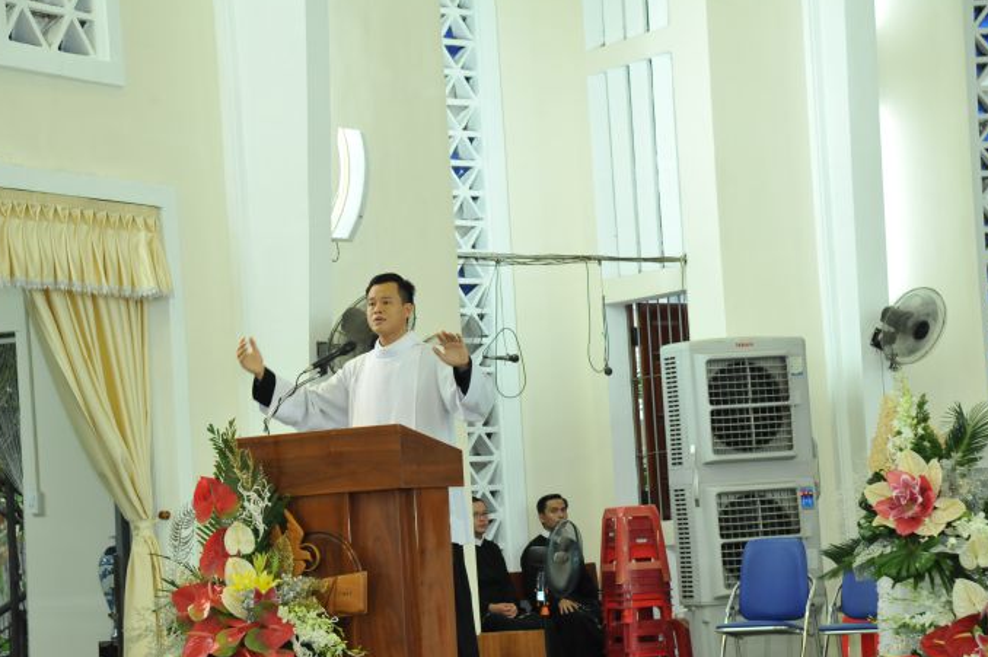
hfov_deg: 15.4
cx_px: 503
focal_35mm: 133
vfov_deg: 10.3
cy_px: 347
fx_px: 3647
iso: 2000
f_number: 5.6
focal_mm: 120
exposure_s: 1/80
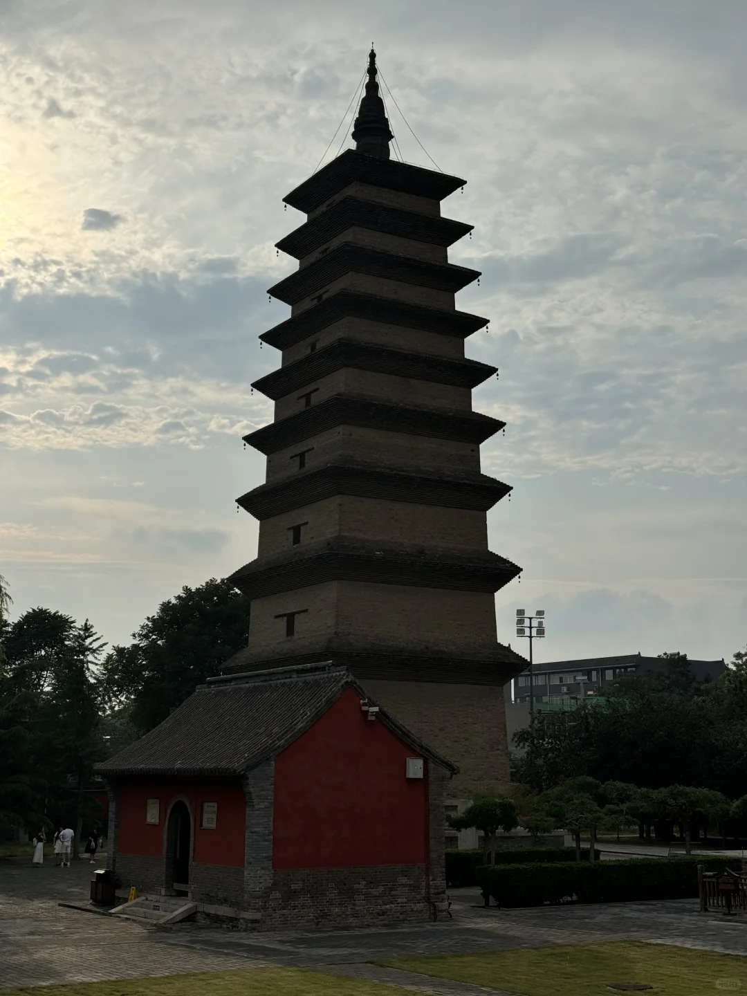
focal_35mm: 48
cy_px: 498
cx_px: 374
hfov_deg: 30.3
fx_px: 1381
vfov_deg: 39.7
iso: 64
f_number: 1.78
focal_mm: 6.76
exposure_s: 1/15152
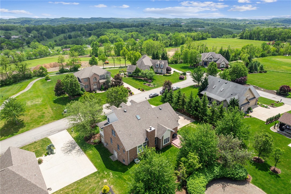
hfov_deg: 78.6
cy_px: 97
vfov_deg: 57.2
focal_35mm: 22
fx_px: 178
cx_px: 146
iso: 130
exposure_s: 1/2000
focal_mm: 8.38
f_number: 2.8
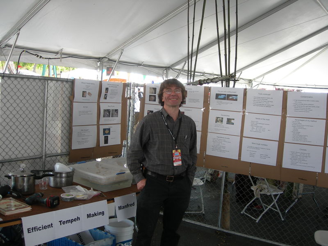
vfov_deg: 37.7
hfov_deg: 49.0
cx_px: 164
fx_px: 360
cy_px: 123
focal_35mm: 38
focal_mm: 7.8
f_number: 2.8
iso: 50
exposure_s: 1/56
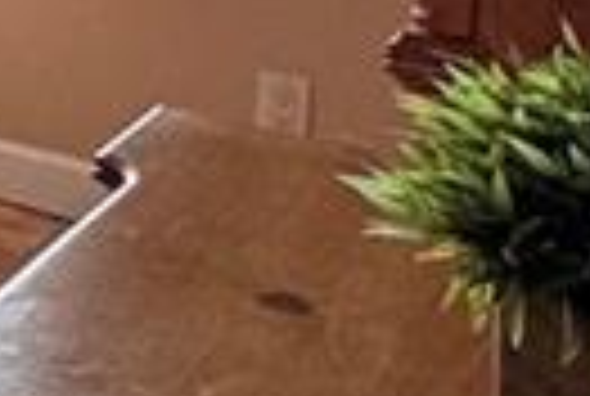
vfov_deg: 9.6
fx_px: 2185
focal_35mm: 133
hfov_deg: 10.2
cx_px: -1288
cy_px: -436
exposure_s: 1/99
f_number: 2.2
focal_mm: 2.22
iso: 200
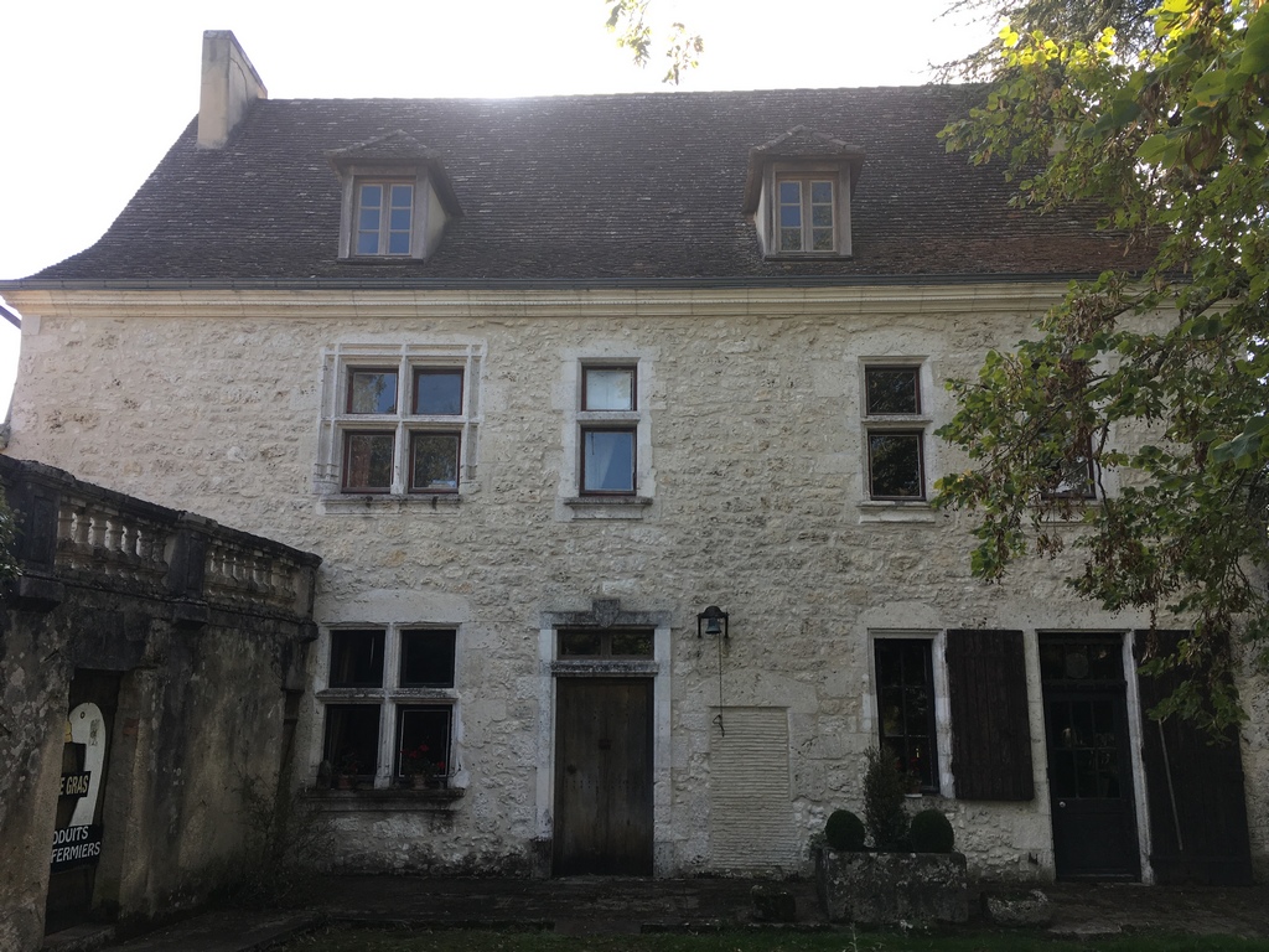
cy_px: 476
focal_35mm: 29
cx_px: 634
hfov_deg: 61.7
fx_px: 1063
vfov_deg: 48.2
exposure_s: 1/320
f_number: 2.2
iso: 25
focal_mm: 4.15
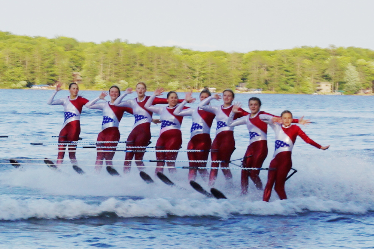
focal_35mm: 60
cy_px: 124
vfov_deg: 22.6
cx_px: 187
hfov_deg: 33.4
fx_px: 623
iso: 100
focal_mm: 40
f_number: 9
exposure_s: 1/100
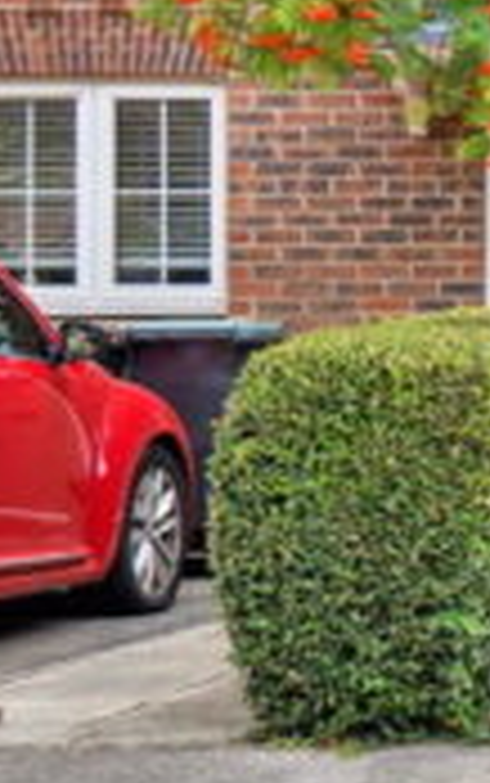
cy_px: -234
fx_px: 3072
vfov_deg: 13.9
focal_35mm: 144
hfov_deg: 7.8
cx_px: 1542
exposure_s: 1/500
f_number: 5.6
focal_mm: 32
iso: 640
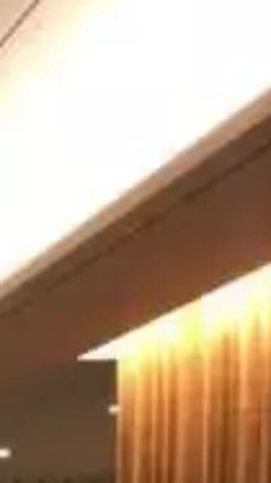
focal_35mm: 135
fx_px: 1727
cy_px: 705
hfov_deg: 8.1
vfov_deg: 14.9
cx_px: -439
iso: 64
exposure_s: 1/30
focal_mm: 4.15
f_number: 2.2
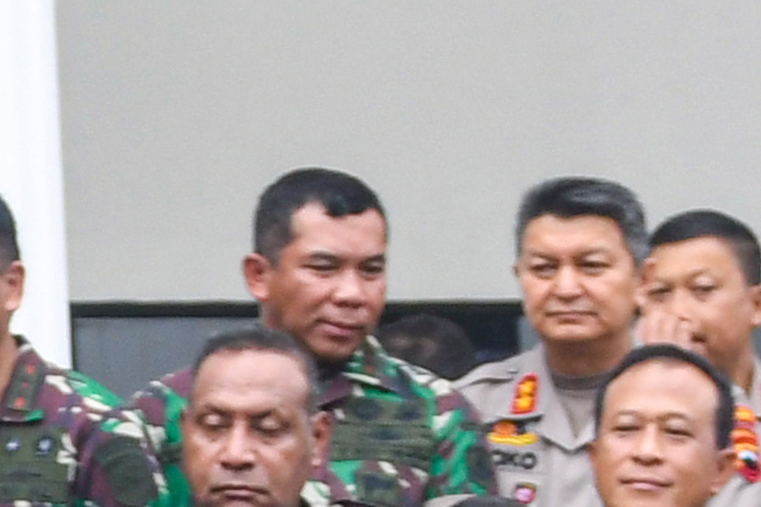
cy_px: 1077
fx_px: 3911
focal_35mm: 185
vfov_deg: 7.1
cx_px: -915
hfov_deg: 10.0
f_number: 3.2
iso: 320
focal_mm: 28
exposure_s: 1/160
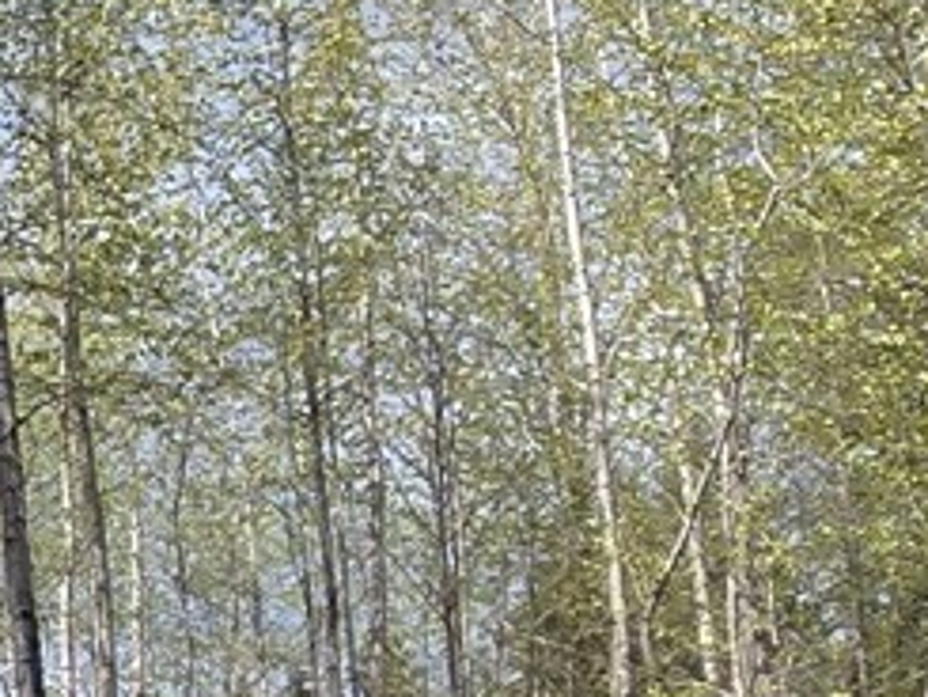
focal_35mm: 85
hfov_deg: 16.1
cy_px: 655
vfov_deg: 17.1
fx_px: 2280
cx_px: -1061
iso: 50
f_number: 2.2
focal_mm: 2.2
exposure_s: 1/1493
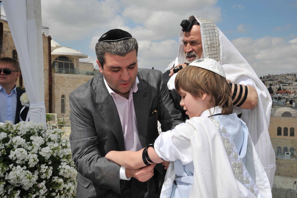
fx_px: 330
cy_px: 99
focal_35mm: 40
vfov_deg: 33.4
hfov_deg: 48.5
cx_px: 148
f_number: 22
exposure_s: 1/250
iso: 500
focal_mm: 40
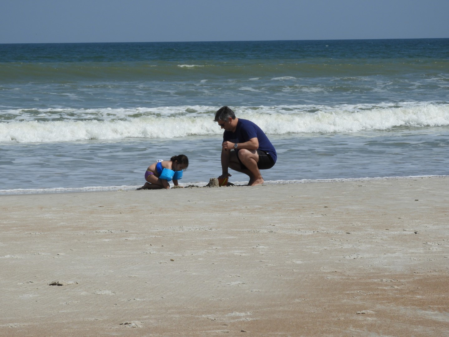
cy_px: 168
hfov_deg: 11.6
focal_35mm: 170
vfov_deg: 8.7
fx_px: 2205
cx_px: 224
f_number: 5.2
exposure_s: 1/1600
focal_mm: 30.5
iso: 100
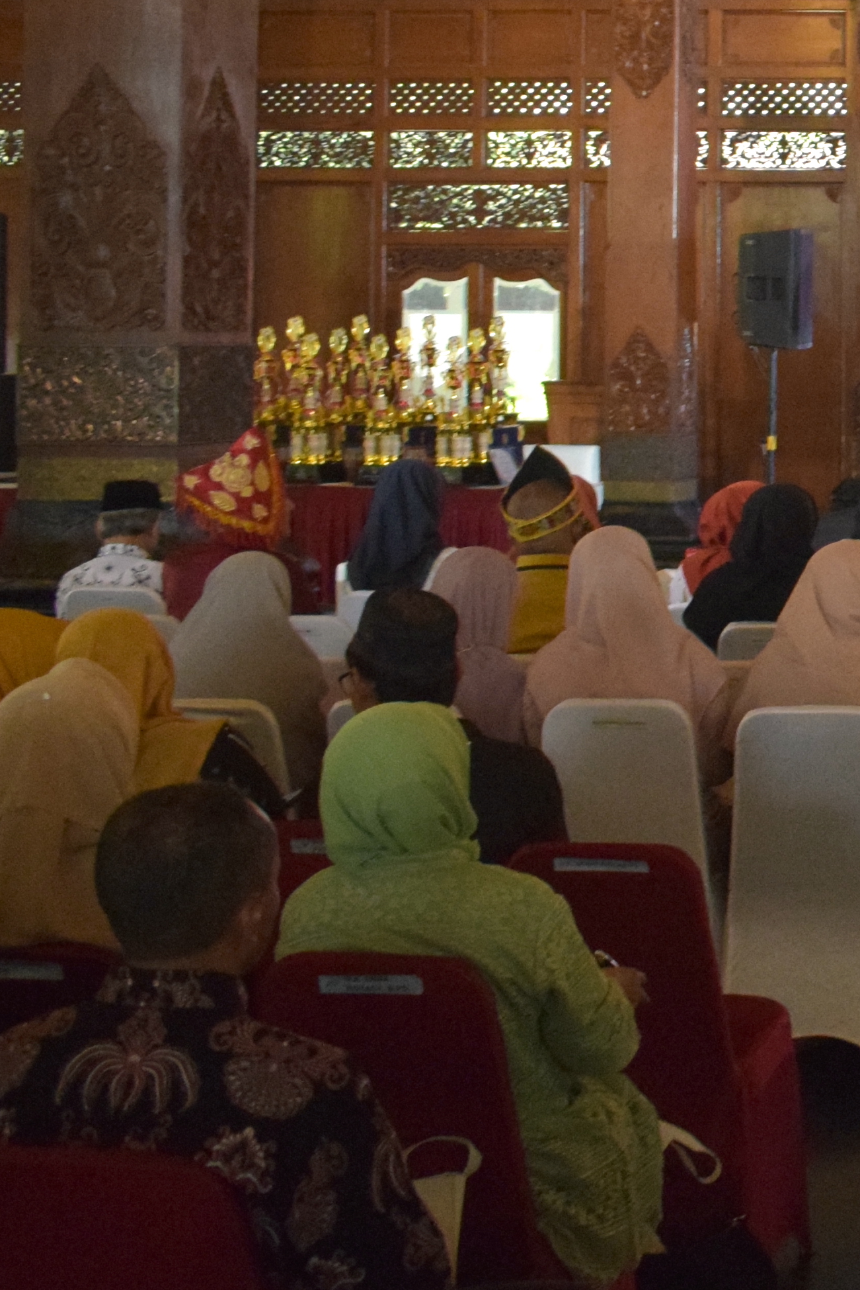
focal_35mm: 83
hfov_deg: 14.2
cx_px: 1641
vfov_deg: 24.0
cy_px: 227
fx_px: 2974
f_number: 3.5
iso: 3200
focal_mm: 18
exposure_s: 1/500
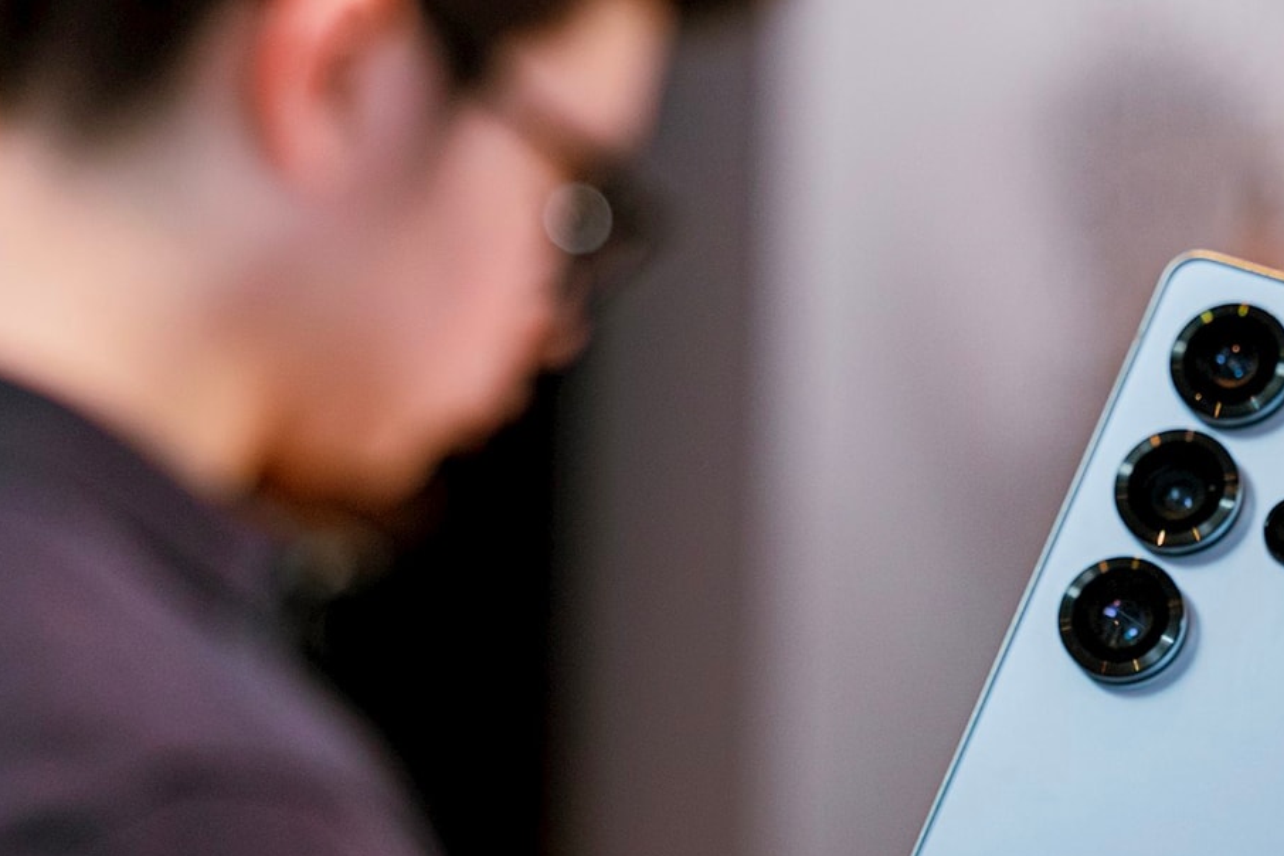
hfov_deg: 19.1
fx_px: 3780
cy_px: 873
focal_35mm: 106
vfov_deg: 12.7
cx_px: 1037
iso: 1000
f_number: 4
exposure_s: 1/100
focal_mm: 50
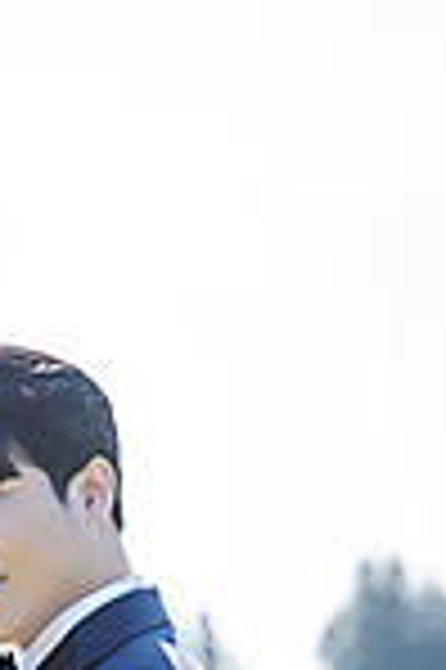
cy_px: 504
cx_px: -110
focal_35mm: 328
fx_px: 6109
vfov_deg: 6.3
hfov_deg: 4.2
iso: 400
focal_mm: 122
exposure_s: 1/800
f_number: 4.5
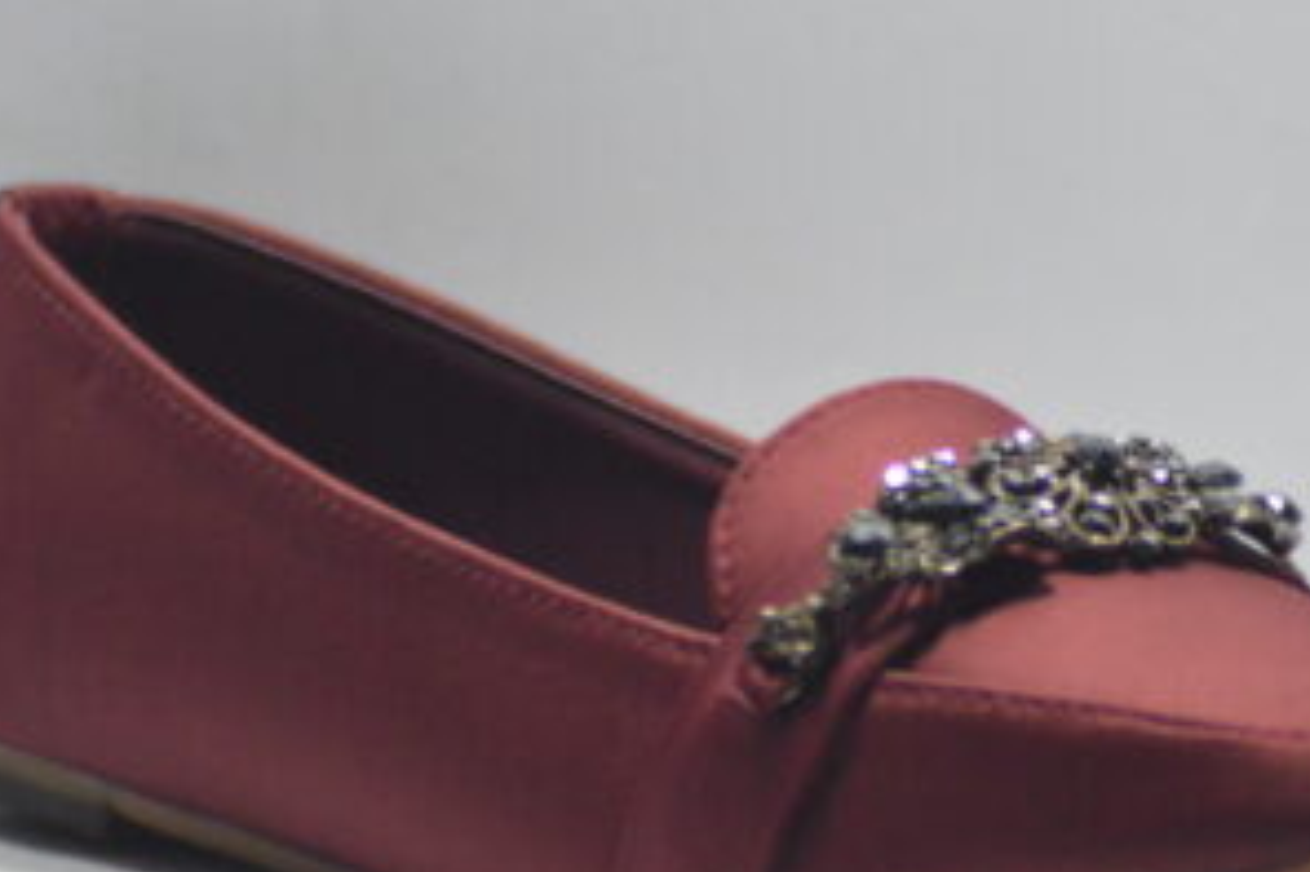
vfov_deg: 1.9
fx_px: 26512
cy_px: 436
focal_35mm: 729
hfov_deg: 2.8
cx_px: 655
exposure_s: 1/500
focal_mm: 240
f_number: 5
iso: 2800
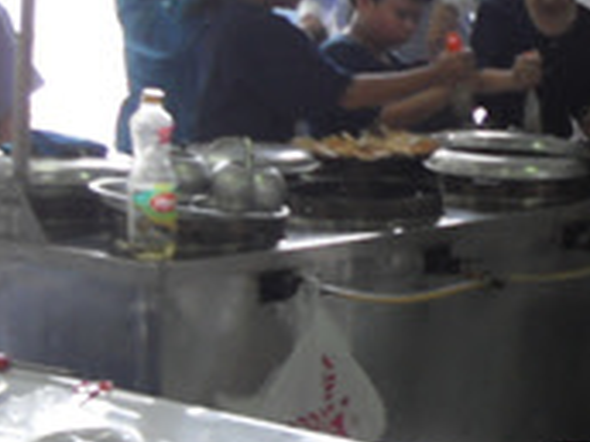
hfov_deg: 14.0
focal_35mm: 130
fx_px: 2216
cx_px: 950
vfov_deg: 11.3
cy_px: 394
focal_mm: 6
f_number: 2.8
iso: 100
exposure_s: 1/45
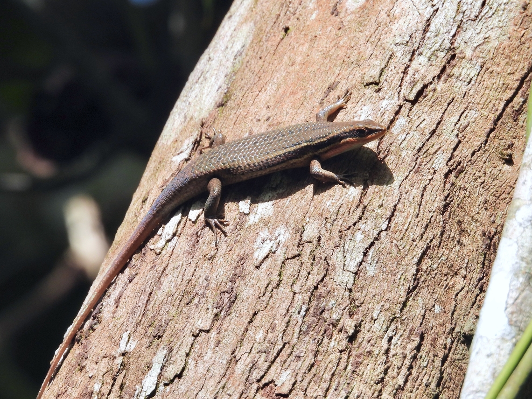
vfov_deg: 1.7
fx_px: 13063
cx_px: 266
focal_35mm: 850
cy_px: 200
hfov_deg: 2.3
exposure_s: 1/400
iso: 110
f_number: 6.3
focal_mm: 152
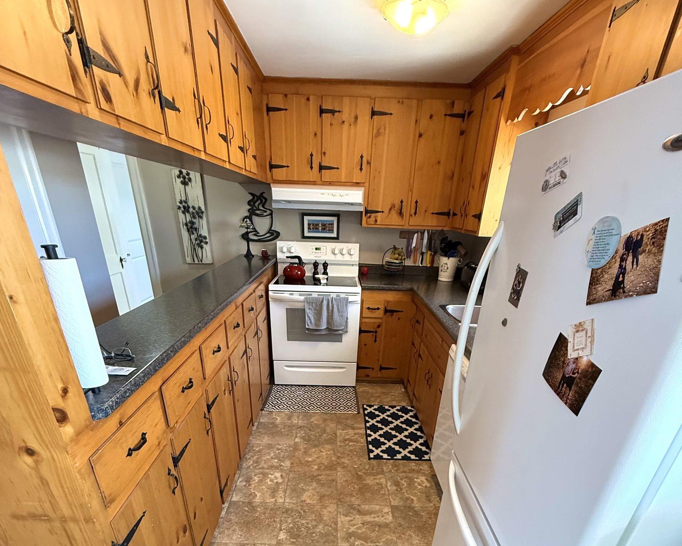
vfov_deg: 65.7
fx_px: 384
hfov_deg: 83.3
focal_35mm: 19
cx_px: 337
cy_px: 421
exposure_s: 1/80
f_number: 2.2
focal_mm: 2.22
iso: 320
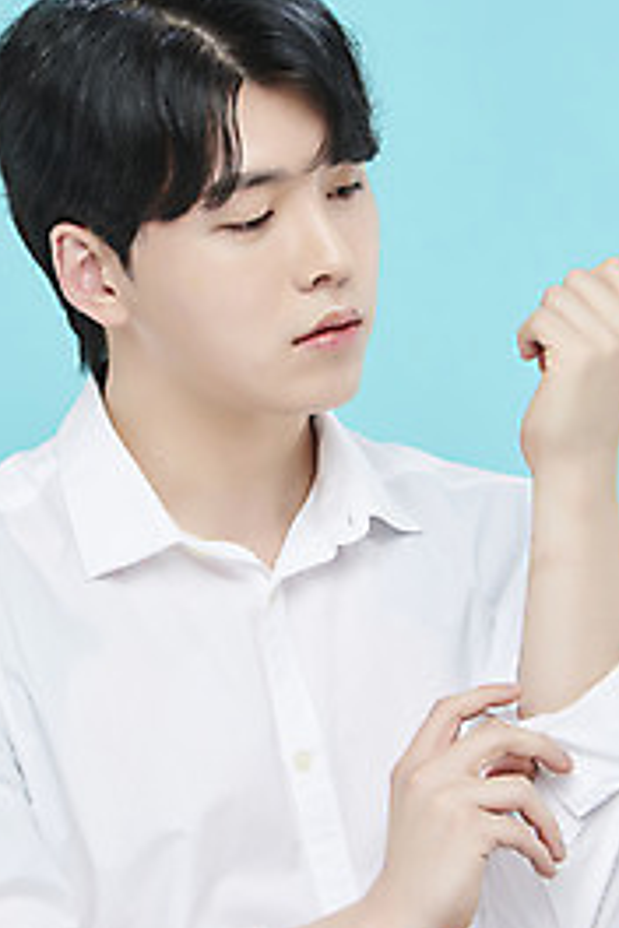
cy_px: 390
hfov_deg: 5.0
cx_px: 216
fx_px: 7041
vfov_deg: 7.5
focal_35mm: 273
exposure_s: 1/125
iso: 64
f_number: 8
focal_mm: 180
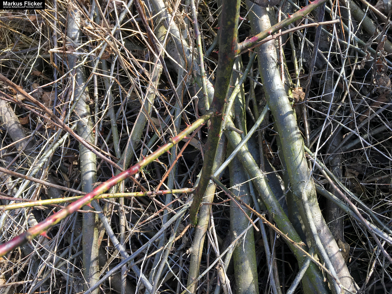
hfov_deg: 61.7
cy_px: 147
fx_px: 328
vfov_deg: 48.2
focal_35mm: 29
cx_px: 196
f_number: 2.2
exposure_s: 1/200
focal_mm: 4.15
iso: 25
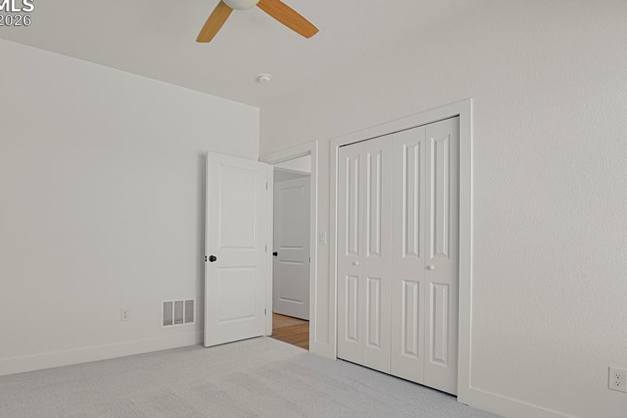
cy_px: 242
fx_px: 366
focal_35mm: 21
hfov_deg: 80.8
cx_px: 270
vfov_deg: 59.1
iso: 250
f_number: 8
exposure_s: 1/2.5
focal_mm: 17
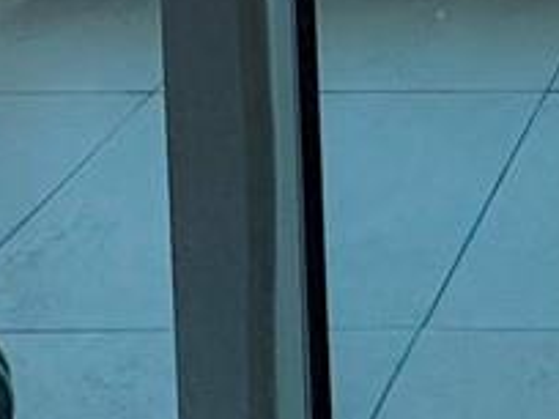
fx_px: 1776
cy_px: -611
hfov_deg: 15.5
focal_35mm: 110
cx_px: 981
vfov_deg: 11.1
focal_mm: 2.22
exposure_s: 1/1536
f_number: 2.2
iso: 50
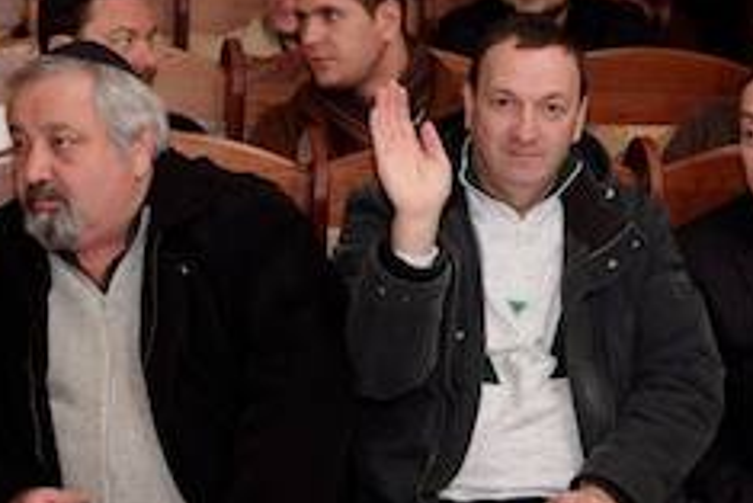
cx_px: 537
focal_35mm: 134
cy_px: 221
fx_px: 2804
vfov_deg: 10.2
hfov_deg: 15.2
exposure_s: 1/160
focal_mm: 40
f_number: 6.3
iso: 800
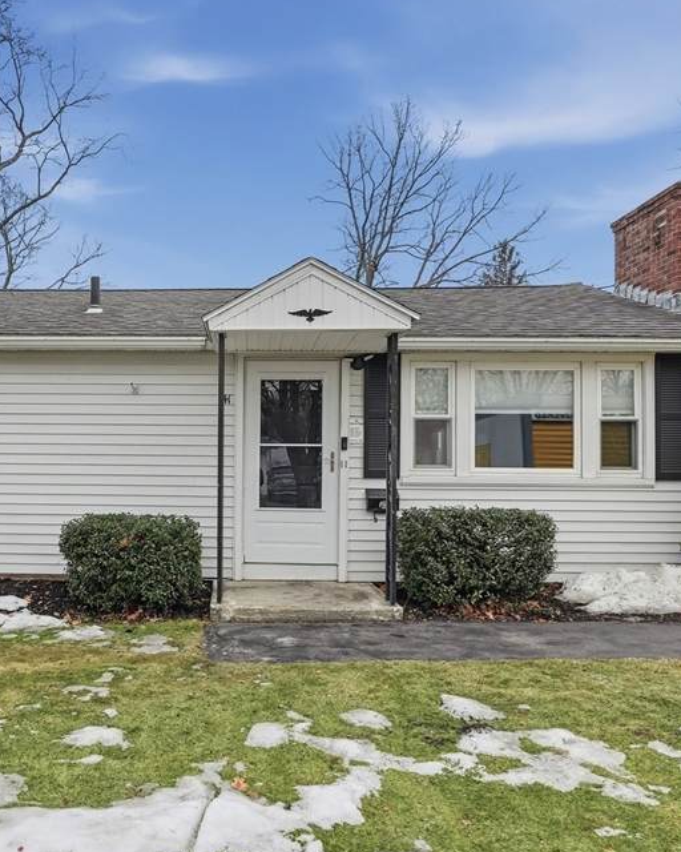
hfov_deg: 55.7
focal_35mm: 25
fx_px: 624
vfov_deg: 68.6
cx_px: 209
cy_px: 439
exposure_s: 1/1600
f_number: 7.1
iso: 800
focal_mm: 11
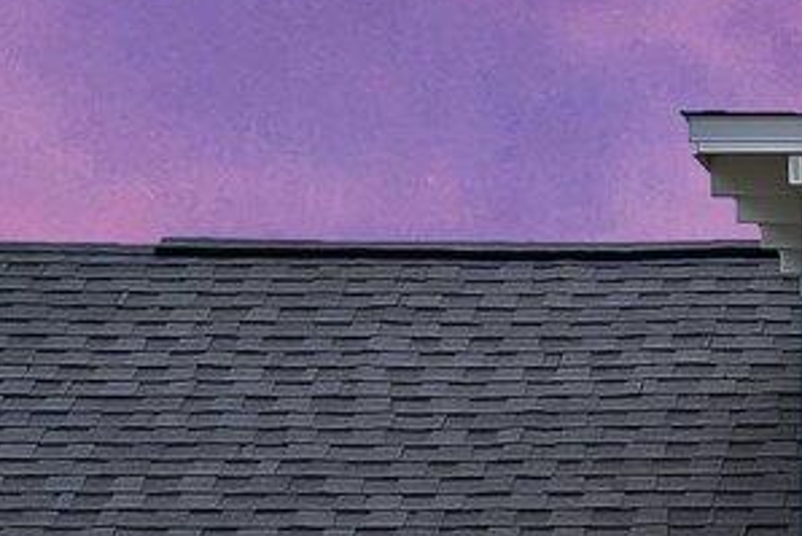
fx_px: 4591
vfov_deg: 6.0
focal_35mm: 206
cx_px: 1378
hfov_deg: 9.6
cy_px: 1801
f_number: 9
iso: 80
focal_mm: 20.2
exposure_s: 1/80
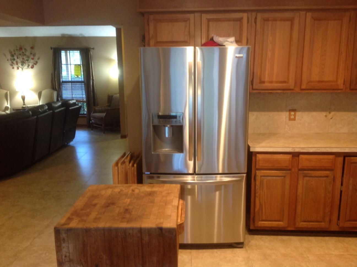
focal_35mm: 35
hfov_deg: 52.7
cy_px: 134
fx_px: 360
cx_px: 178
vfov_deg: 40.6
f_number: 2.4
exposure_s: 1/15
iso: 160
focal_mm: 4.28
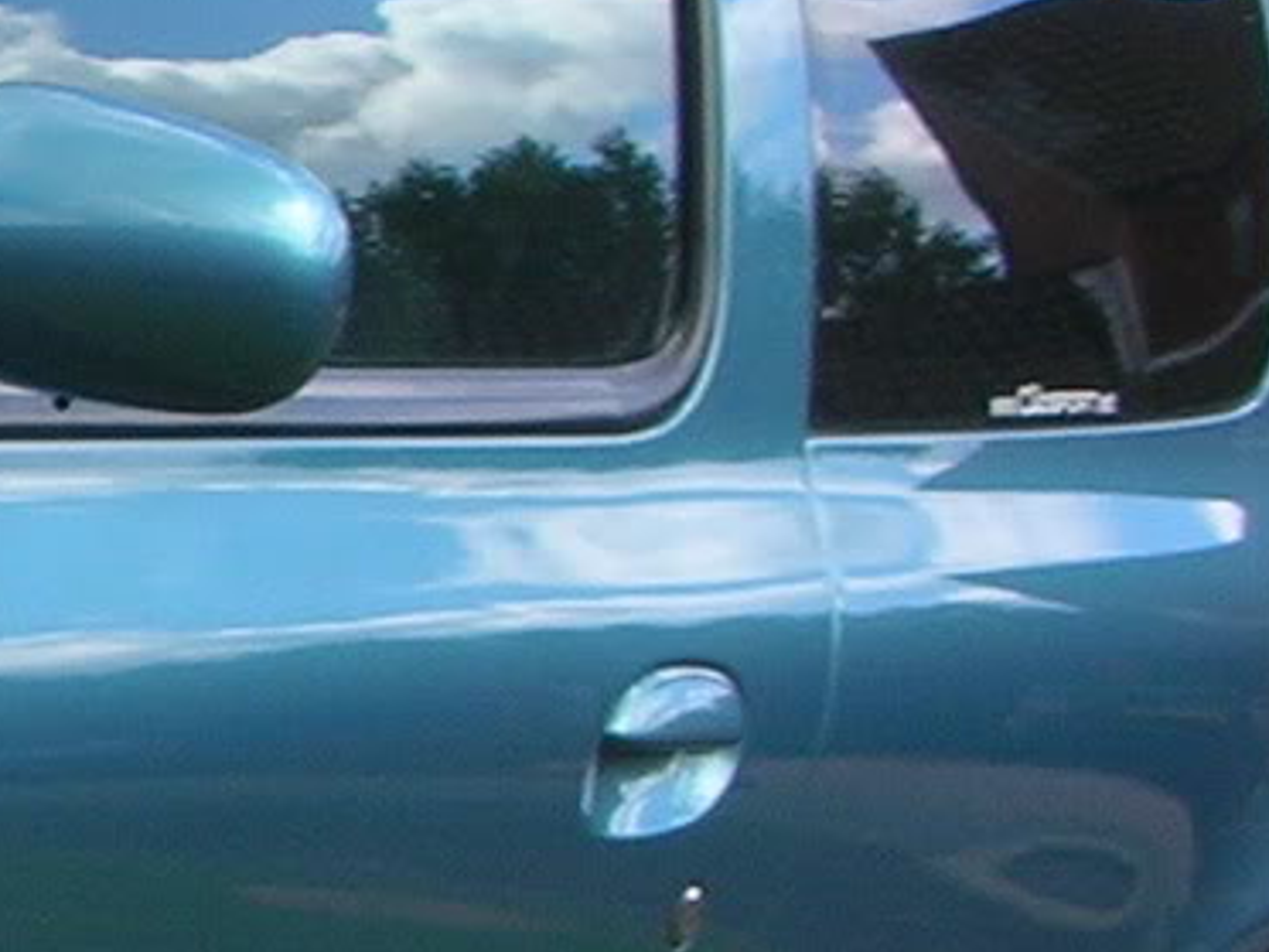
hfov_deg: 9.1
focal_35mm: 197
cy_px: 829
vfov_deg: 7.5
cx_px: -1745
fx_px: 7222
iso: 50
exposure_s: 1/39
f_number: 8.5
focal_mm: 5.8
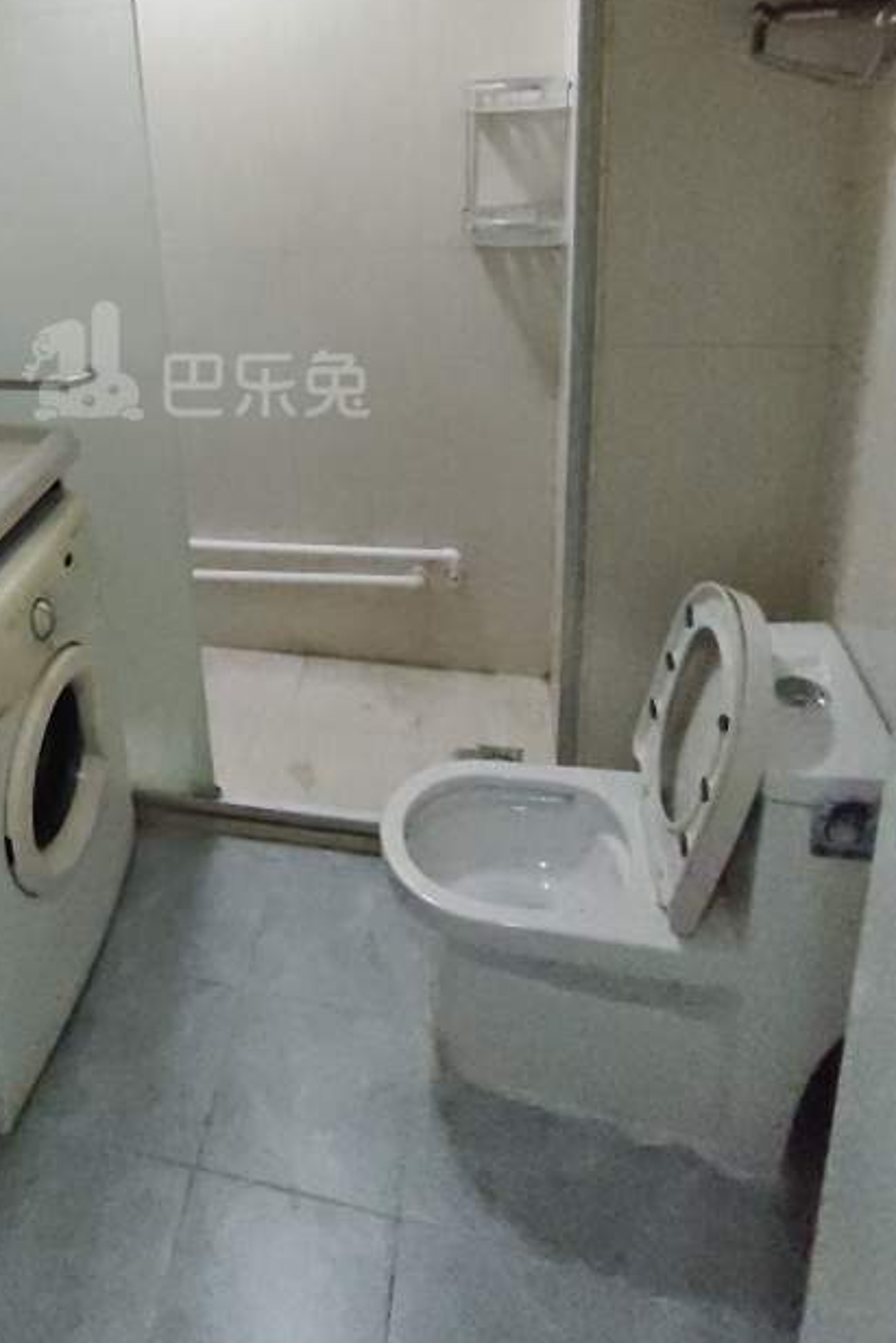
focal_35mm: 27
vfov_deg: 64.0
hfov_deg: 45.8
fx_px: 1007
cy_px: 363
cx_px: 196
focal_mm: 1.91
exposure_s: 1/141
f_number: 2.2
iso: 1600
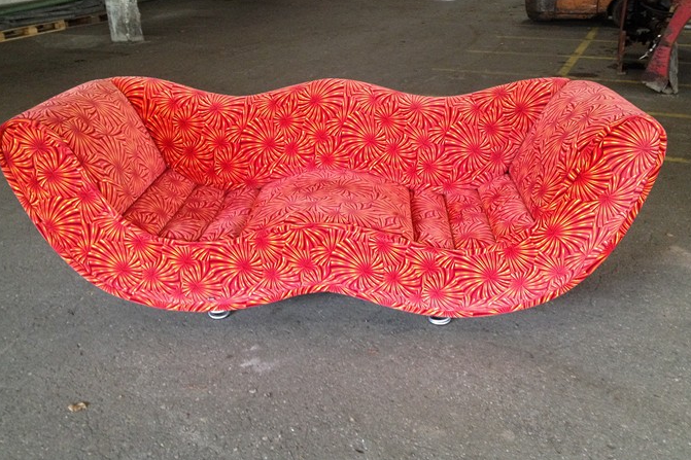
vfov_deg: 35.0
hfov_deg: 50.7
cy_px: 198
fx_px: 729
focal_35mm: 38
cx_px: 338
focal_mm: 4.28
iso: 250
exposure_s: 1/20
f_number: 2.4
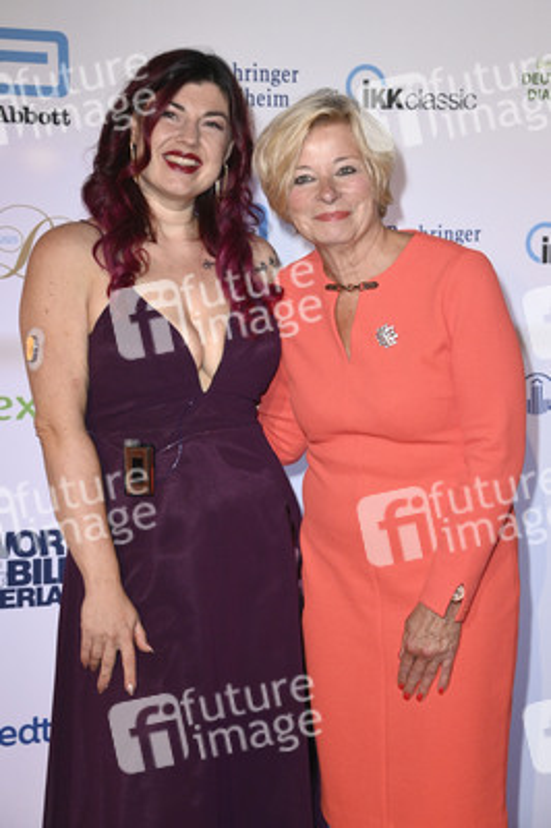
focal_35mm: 82
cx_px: 276
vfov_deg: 24.8
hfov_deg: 16.6
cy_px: 414
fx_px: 1886
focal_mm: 82
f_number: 5.6
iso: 3200
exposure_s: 1/160
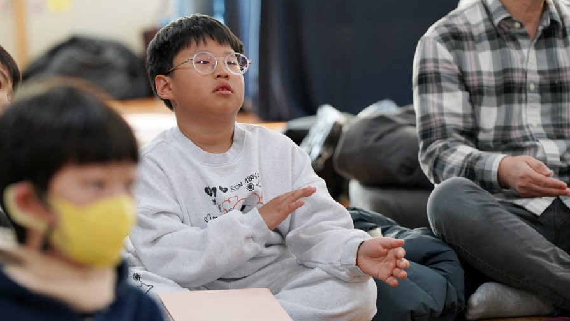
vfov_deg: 6.2
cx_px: 286
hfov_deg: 11.0
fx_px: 2947
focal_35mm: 195
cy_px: 143
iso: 2000
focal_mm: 185
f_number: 4
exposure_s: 1/200
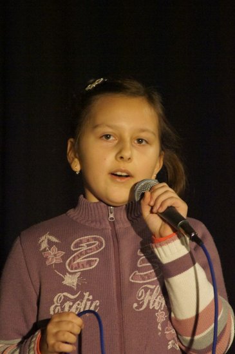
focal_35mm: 450
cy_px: 177
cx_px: 118
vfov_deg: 4.6
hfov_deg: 3.0
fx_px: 4414
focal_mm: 300
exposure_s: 1/125
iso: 6400
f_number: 5.6
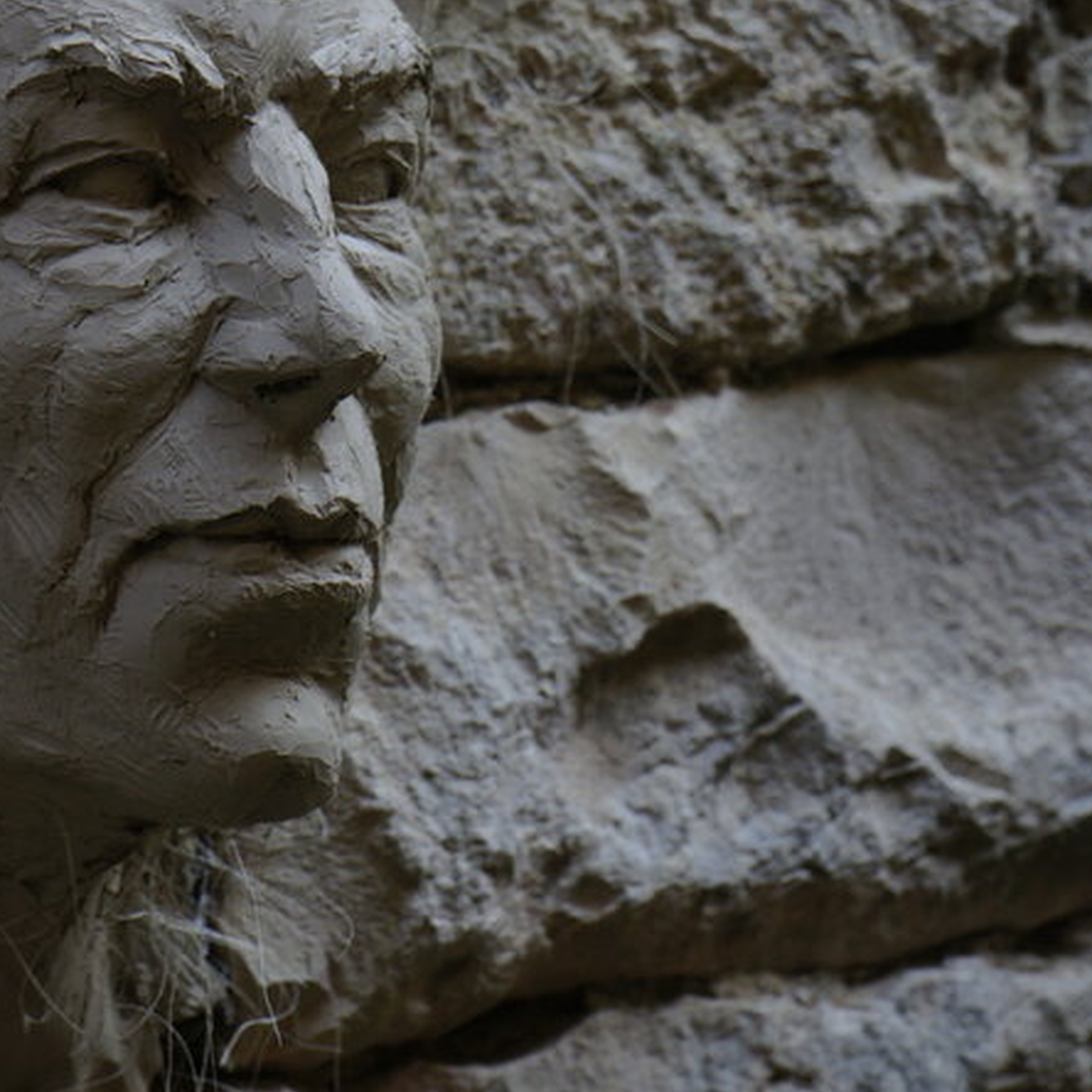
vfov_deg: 14.0
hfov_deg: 13.9
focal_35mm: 124
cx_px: 44
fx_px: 4426
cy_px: 187
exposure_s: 1/100
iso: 400
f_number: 5.6
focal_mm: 54
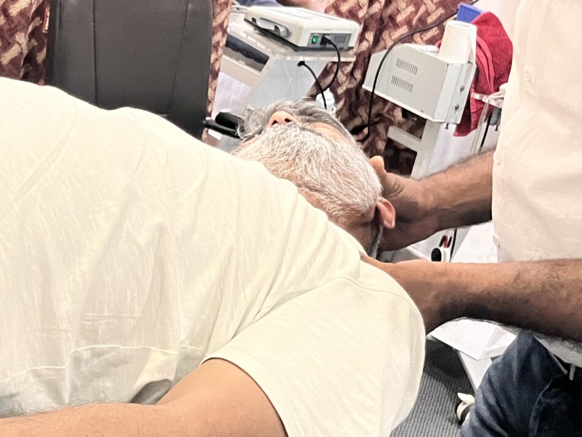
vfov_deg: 21.0
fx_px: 1177
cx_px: 88
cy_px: 165
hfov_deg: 27.1
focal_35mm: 70
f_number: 1.6
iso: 320
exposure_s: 1/50
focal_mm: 5.1
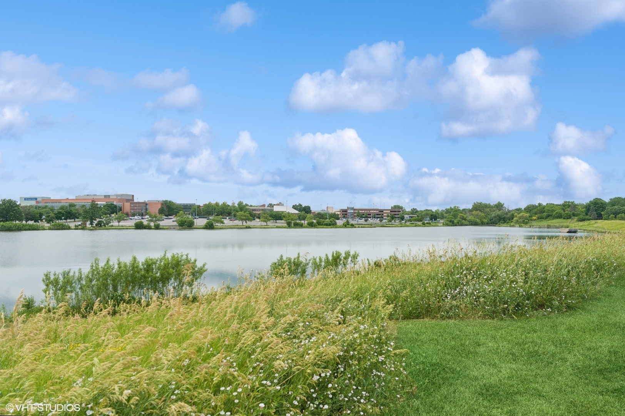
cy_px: 208
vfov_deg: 42.3
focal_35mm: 31
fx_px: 538
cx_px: 312
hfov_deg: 60.3
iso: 200
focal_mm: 31
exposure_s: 1/640
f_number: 8
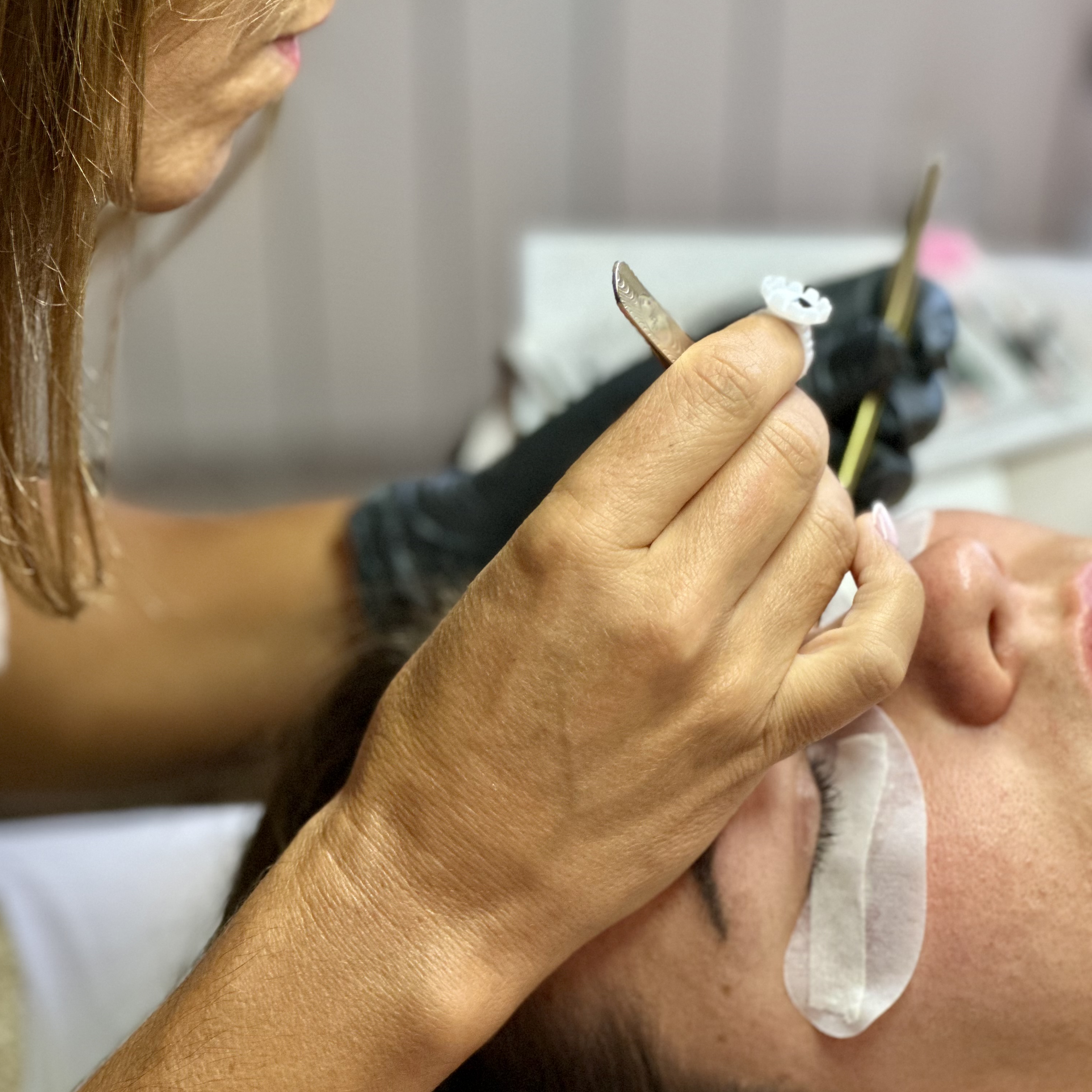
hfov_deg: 19.1
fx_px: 3248
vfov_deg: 19.1
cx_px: 545
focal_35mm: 91
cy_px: 479
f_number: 2.8
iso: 250
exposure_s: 1/80
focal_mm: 9
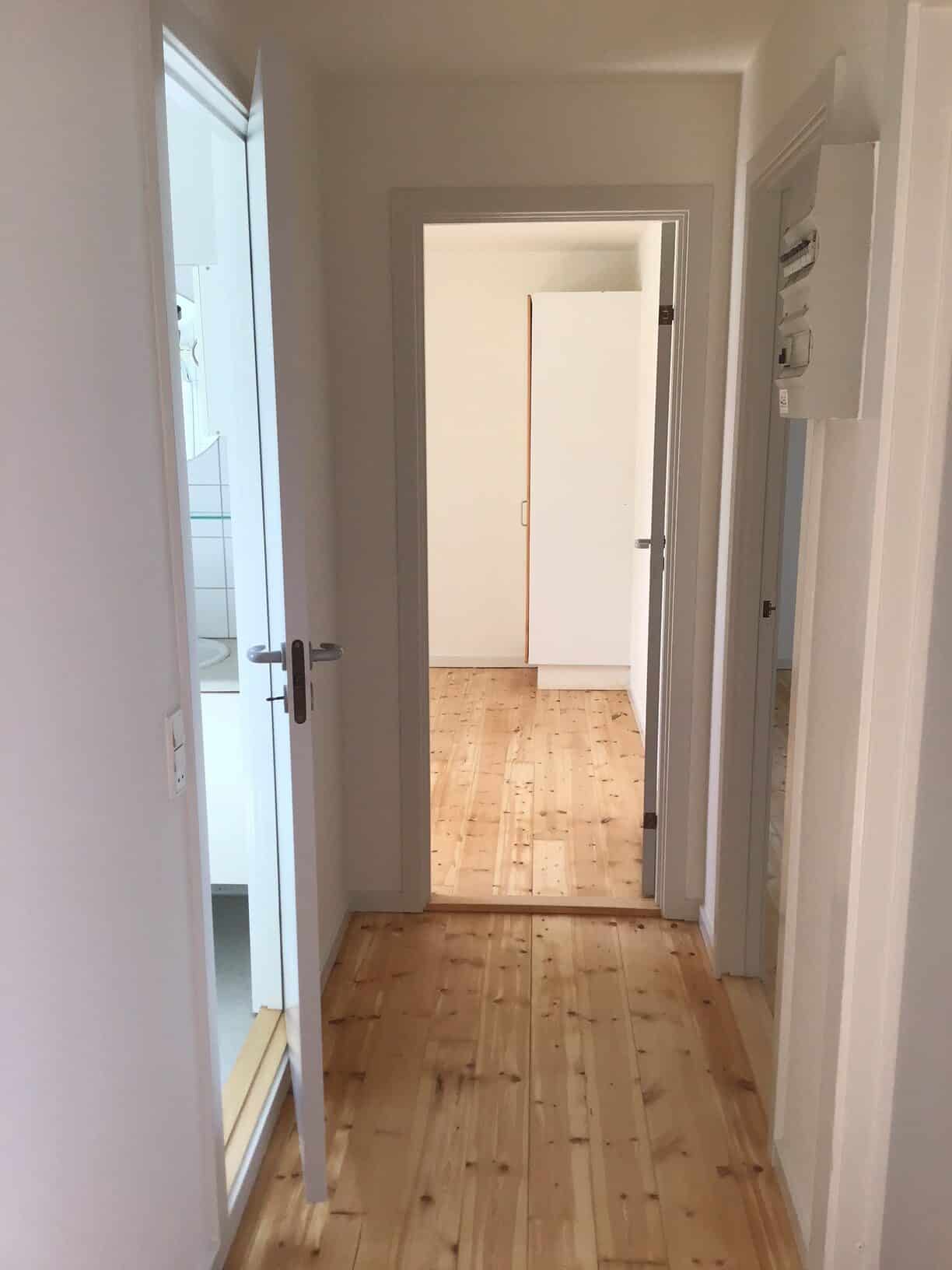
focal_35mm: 31
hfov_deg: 45.4
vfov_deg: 58.4
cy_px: 635
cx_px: 476
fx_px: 1137
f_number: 2.4
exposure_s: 1/100
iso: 32
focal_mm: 3.3
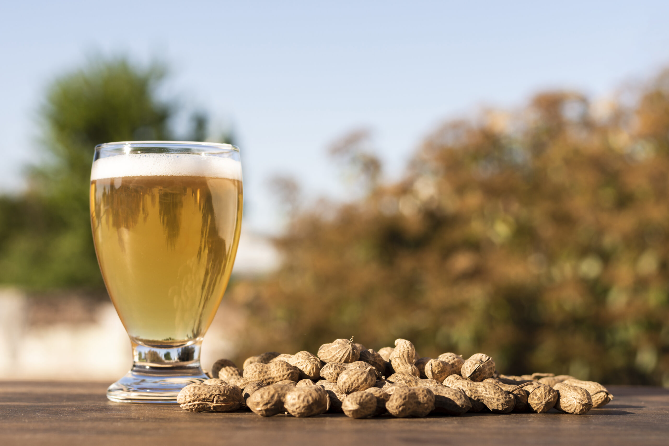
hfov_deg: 27.0
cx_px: 334
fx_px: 1394
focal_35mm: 75
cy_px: 223
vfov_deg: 18.2
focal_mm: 50
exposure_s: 1/640
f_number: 5
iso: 100
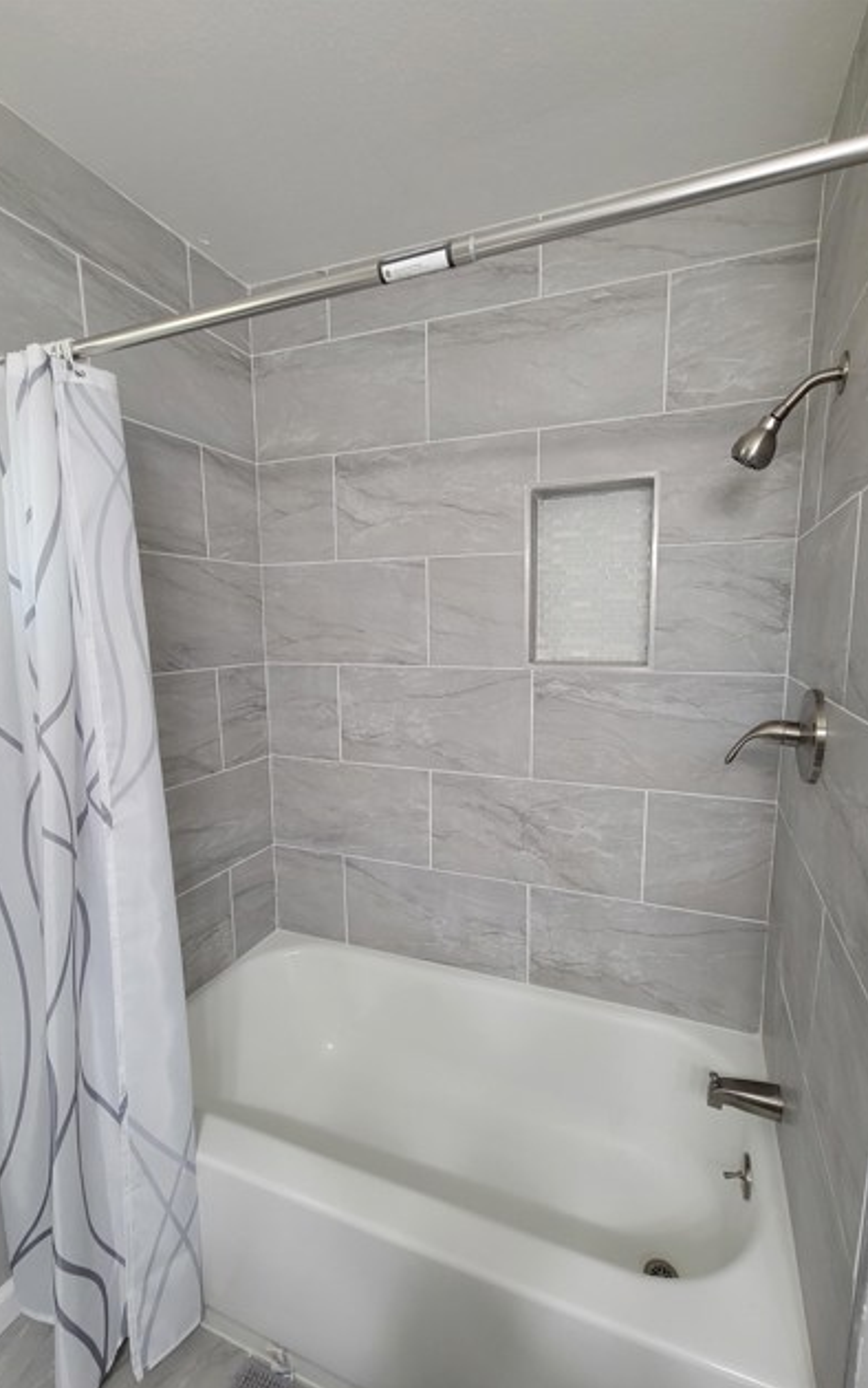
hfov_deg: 78.4
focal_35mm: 14
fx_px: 530
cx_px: 478
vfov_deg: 105.3
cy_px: 703
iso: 320
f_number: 2.2
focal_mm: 2.2
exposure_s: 1/40
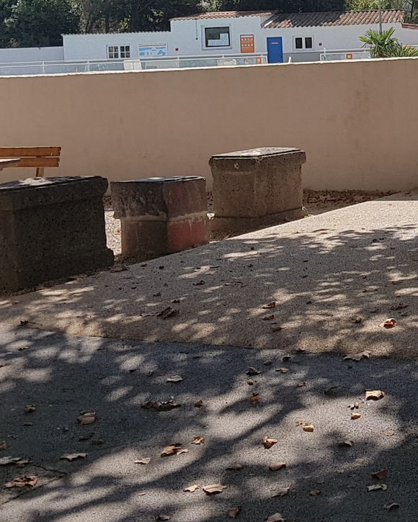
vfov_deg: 32.7
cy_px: 106
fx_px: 866
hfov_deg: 25.9
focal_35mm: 56
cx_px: 404
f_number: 1.7
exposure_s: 1/2592
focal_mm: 4.2
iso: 50
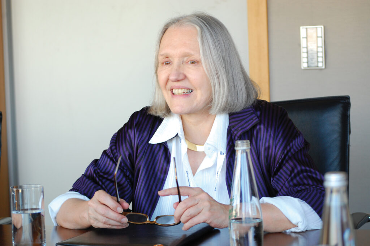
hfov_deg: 13.7
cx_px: 185
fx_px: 1540
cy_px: 123
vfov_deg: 9.1
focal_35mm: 150
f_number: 5.6
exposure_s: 1/50
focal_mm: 100
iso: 400
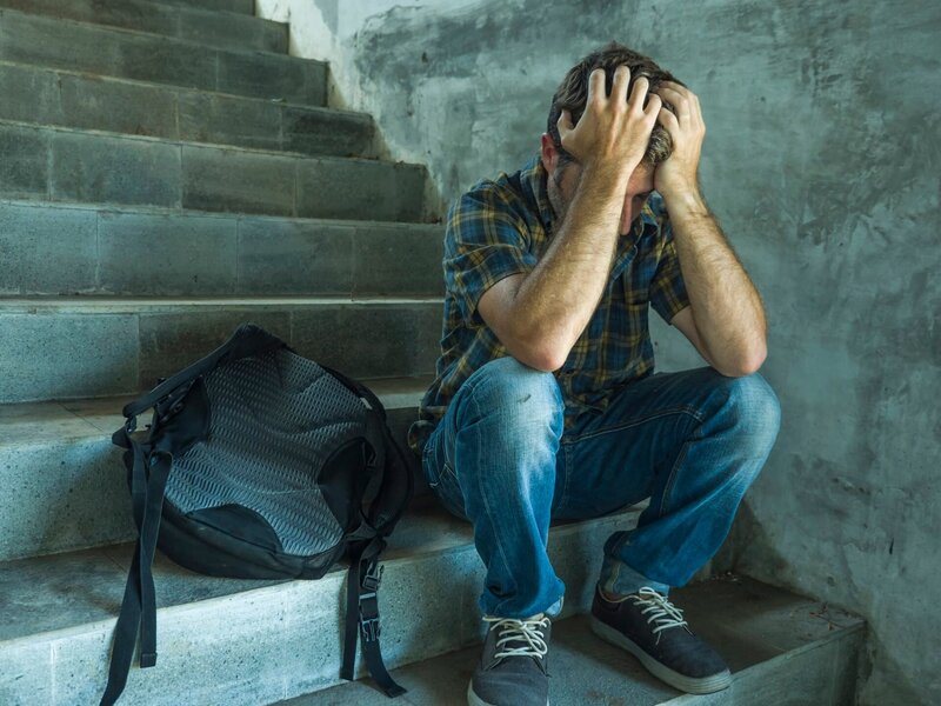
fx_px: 924
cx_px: 470
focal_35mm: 34
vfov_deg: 41.8
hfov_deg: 54.0
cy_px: 353
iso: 200
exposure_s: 1/40
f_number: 2.8
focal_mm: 17
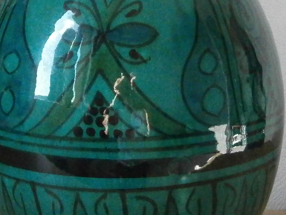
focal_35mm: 143
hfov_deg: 13.8
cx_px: 101
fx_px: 1182
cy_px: 73
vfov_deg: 10.4
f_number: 3.4
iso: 800
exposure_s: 1/500
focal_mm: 8.3
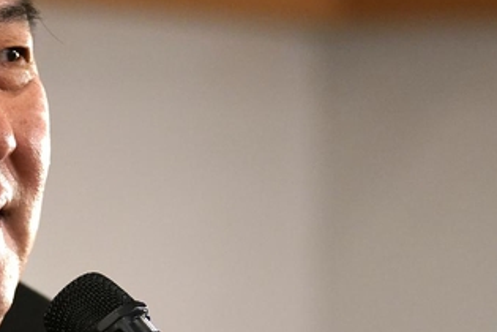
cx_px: -93
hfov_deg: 5.4
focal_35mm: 377
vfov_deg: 3.6
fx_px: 5204
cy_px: 198
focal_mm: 125
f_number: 2.8
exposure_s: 1/200
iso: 3200
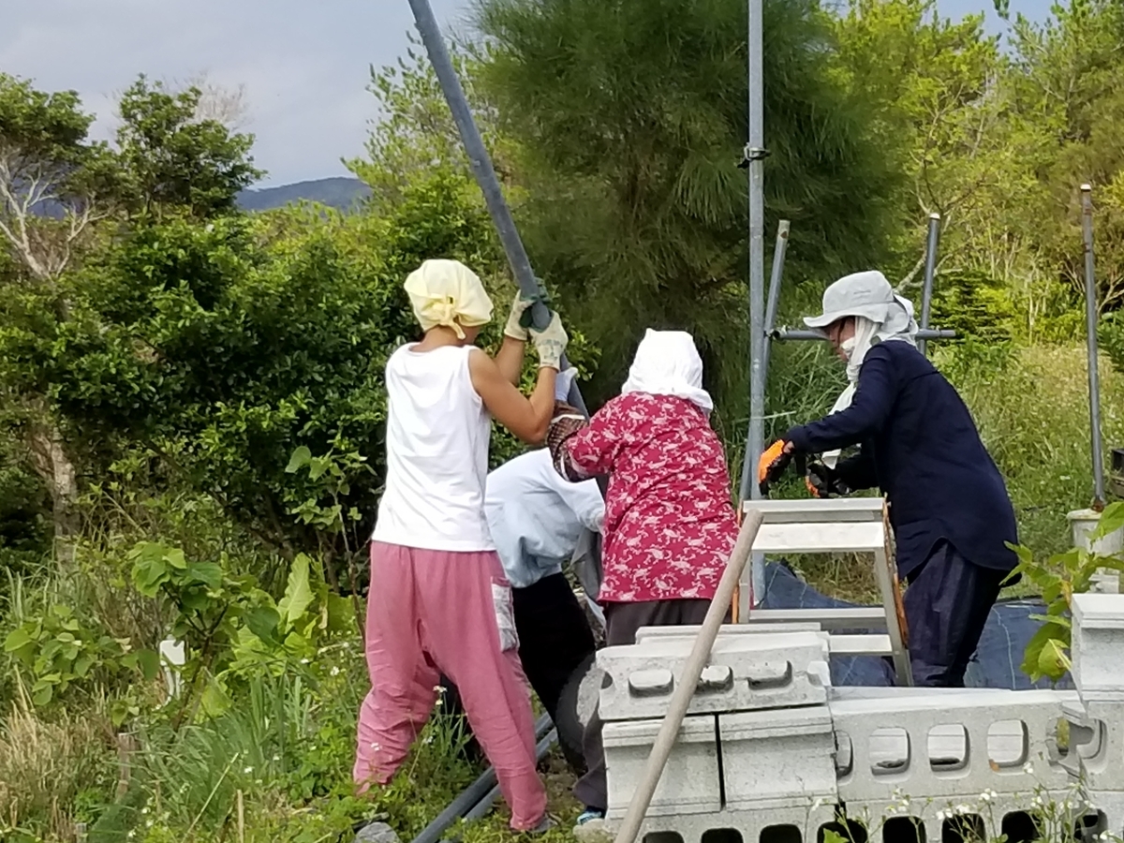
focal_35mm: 26
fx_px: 844
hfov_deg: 67.3
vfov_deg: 53.1
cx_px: 562
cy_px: 422
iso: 50
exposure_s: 1/2179
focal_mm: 4.25
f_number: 1.7
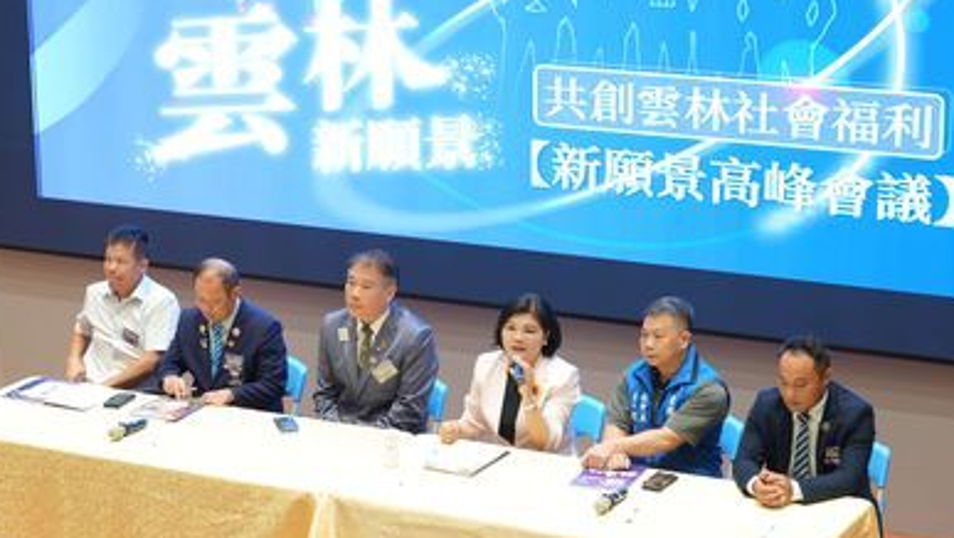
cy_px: 328
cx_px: 370
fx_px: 2505
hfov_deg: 21.5
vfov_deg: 12.2
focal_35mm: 99
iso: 400
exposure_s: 1/25
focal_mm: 61
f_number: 4
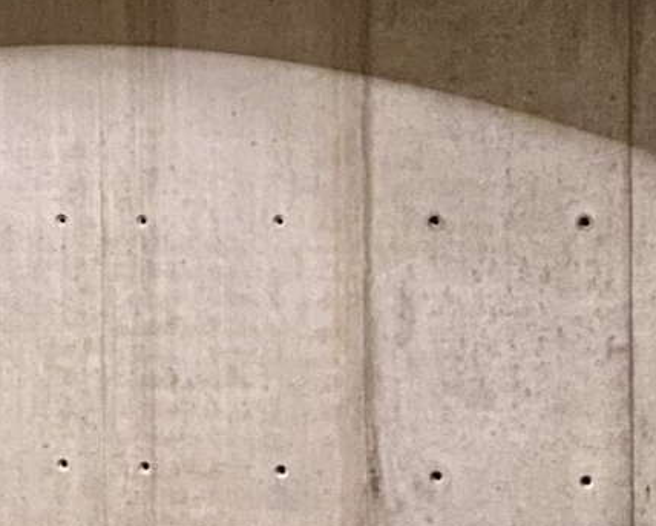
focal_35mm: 158
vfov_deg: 9.8
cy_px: 199
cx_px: -136
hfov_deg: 11.9
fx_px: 3070
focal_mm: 4.25
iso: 640
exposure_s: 1/12
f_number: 1.8
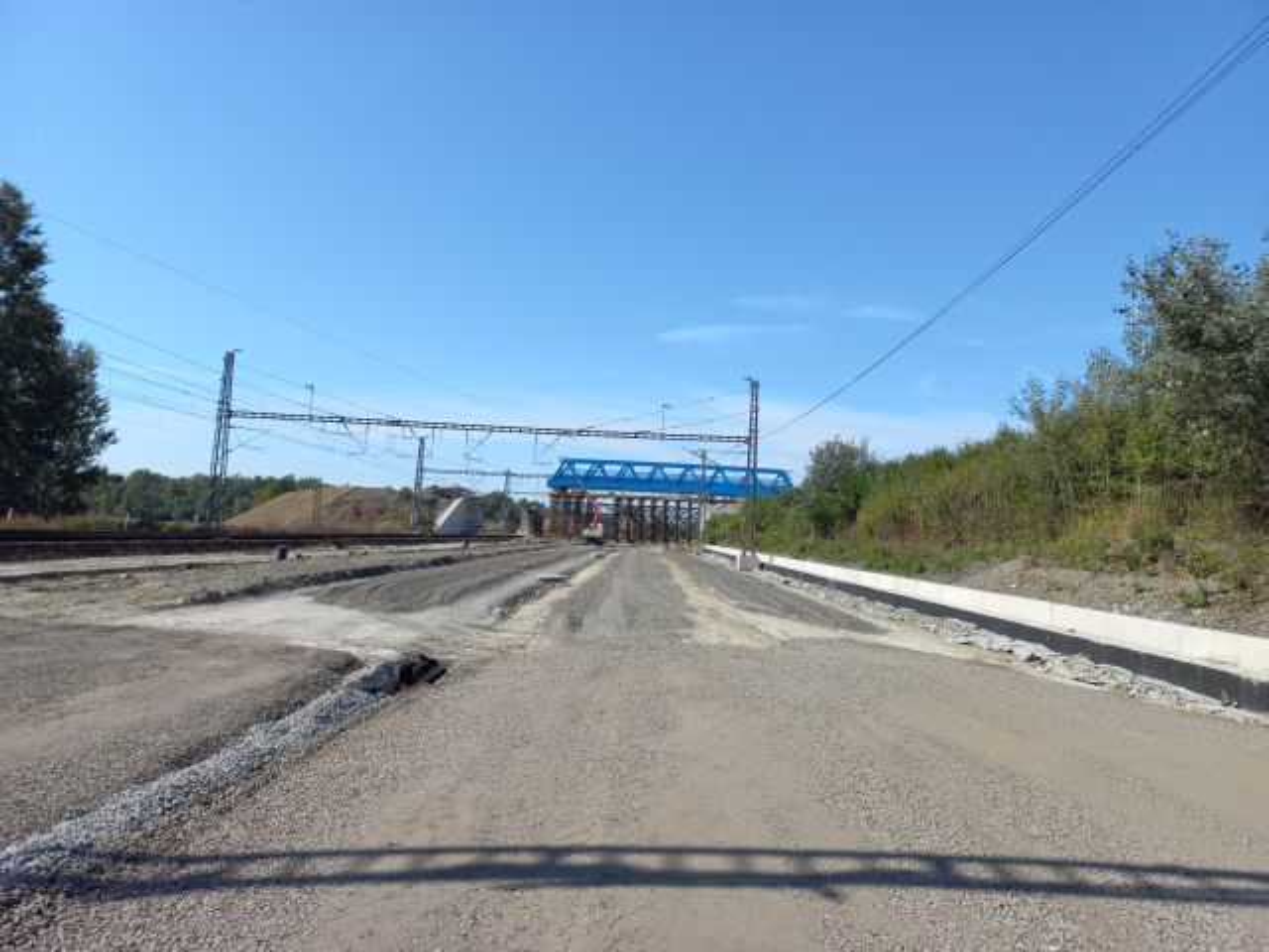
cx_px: 634
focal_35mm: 25
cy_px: 476
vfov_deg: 54.9
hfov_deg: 69.4
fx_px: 916
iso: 25
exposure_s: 1/694
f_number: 1.8
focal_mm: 4.6
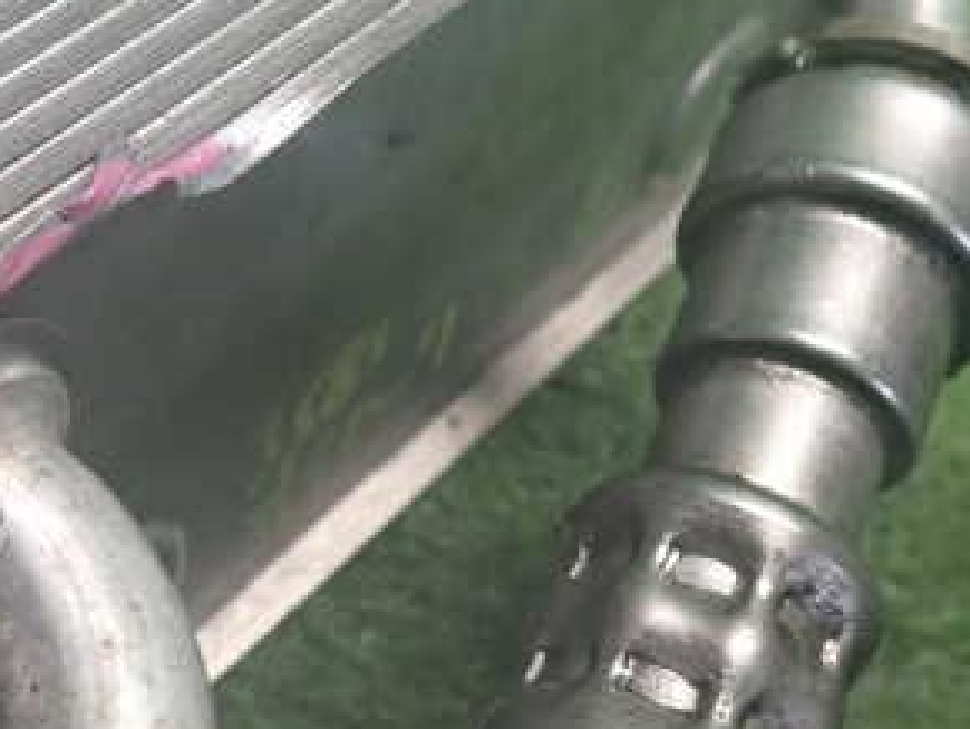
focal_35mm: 62
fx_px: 1739
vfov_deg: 23.5
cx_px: 134
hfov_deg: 30.1
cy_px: 187
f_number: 2.3
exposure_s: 1/30
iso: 400
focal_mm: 5.4
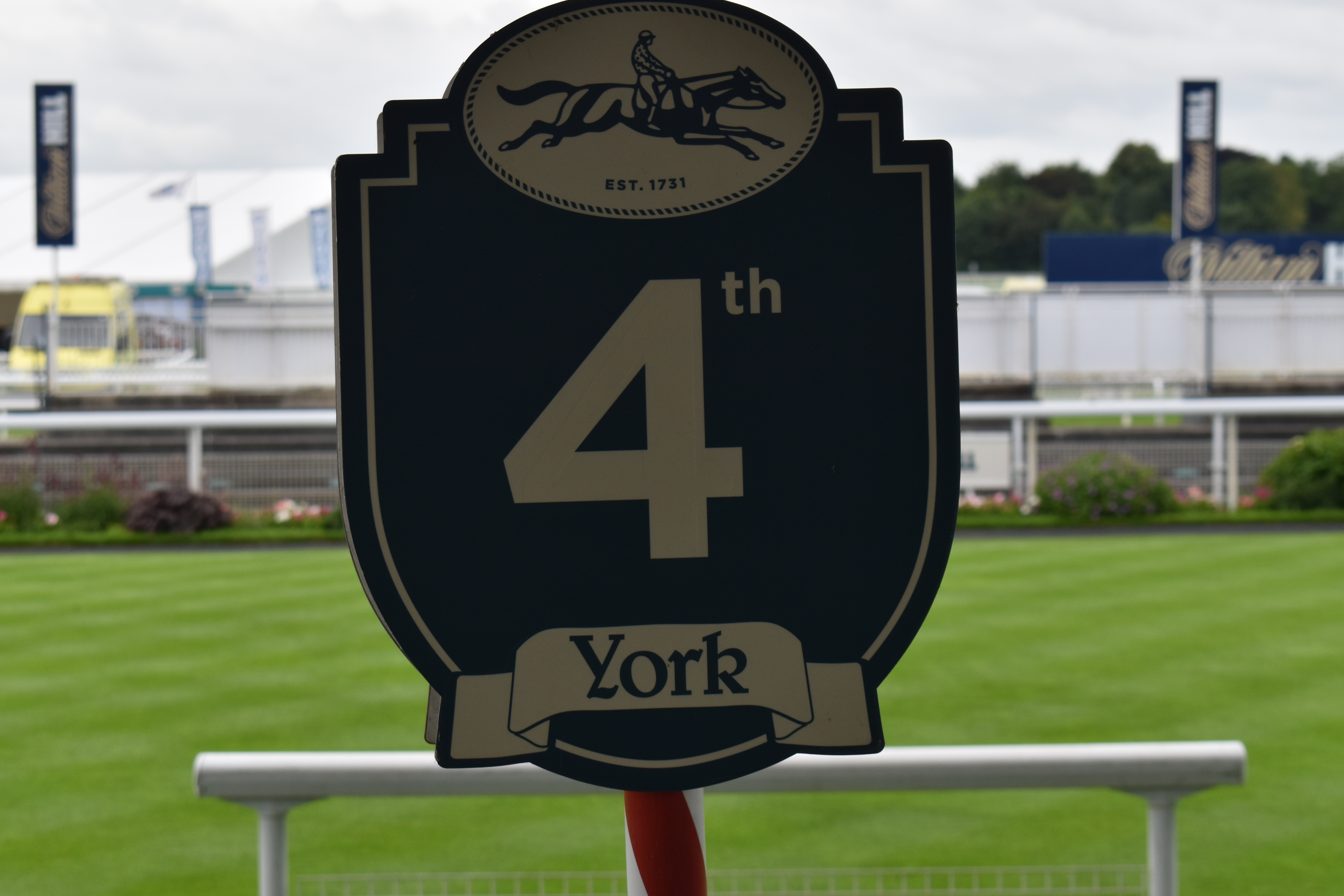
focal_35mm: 96
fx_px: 3568
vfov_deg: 14.3
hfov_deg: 21.3
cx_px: 652
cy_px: 418
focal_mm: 55
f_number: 8
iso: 250
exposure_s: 1/250
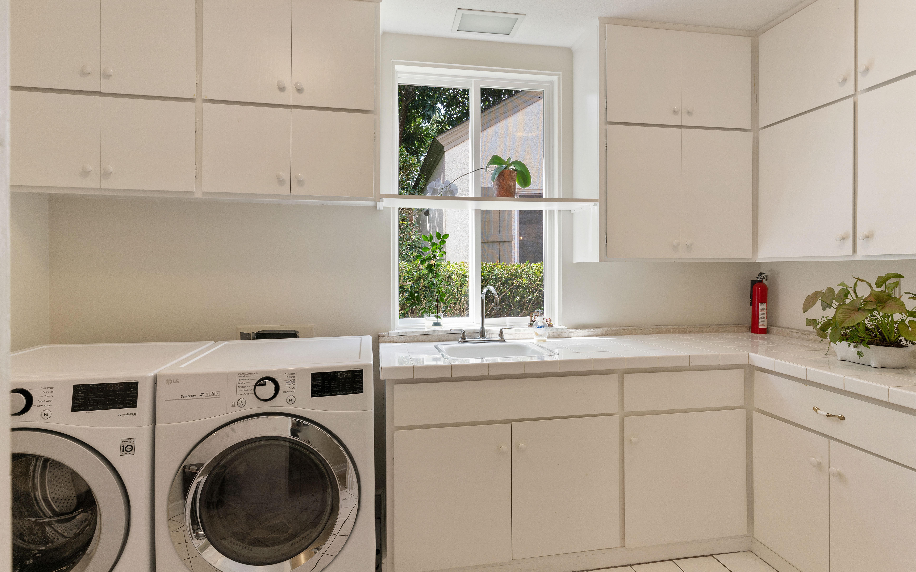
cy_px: 274
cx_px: 474
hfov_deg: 88.0
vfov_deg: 62.2
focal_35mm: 19
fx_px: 474
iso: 200
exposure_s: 1/6
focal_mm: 18
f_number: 9
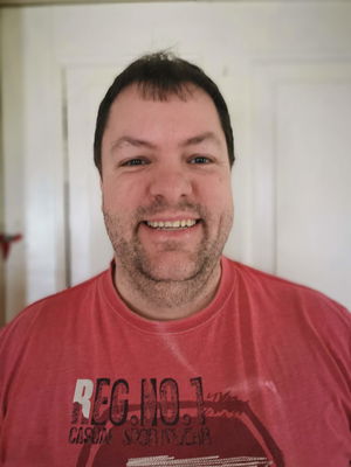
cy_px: 234
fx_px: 365
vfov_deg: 65.3
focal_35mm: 27
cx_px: 176
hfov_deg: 51.4
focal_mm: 5.58
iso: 400
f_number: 1.8
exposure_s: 1/33.3
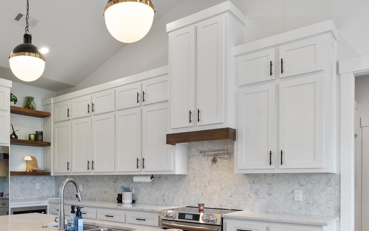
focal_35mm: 32
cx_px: 104
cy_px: 186
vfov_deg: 37.9
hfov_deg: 57.4
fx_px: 322
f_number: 9
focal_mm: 16
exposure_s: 1/2
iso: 250
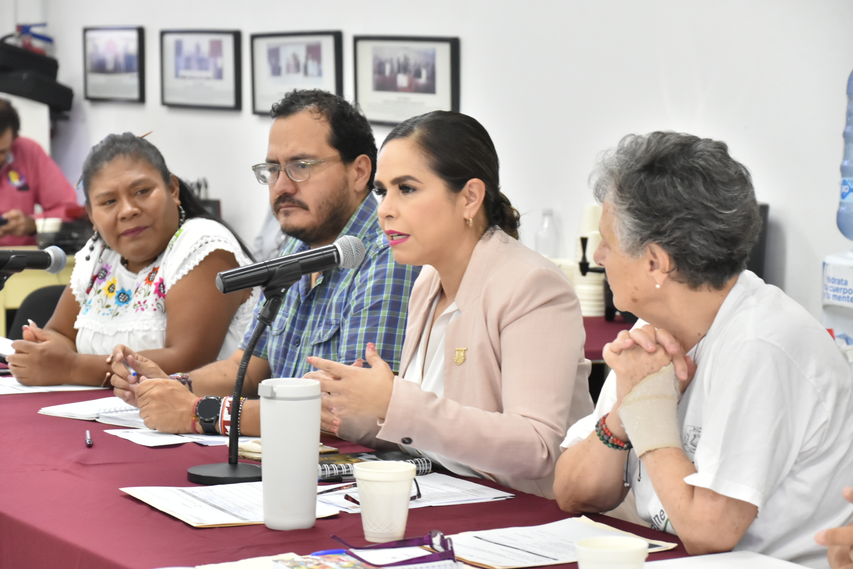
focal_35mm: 112
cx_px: 426
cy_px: 284
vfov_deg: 12.2
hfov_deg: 18.2
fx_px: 2665
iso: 1600
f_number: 5
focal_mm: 75
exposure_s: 1/60
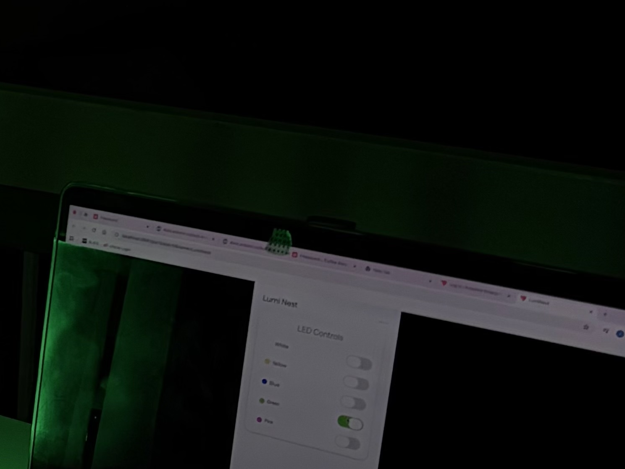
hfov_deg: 29.1
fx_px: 1119
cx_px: -8
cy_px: 504
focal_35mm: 62
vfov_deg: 22.4
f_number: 1.6
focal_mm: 5.96
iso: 500
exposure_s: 1/30
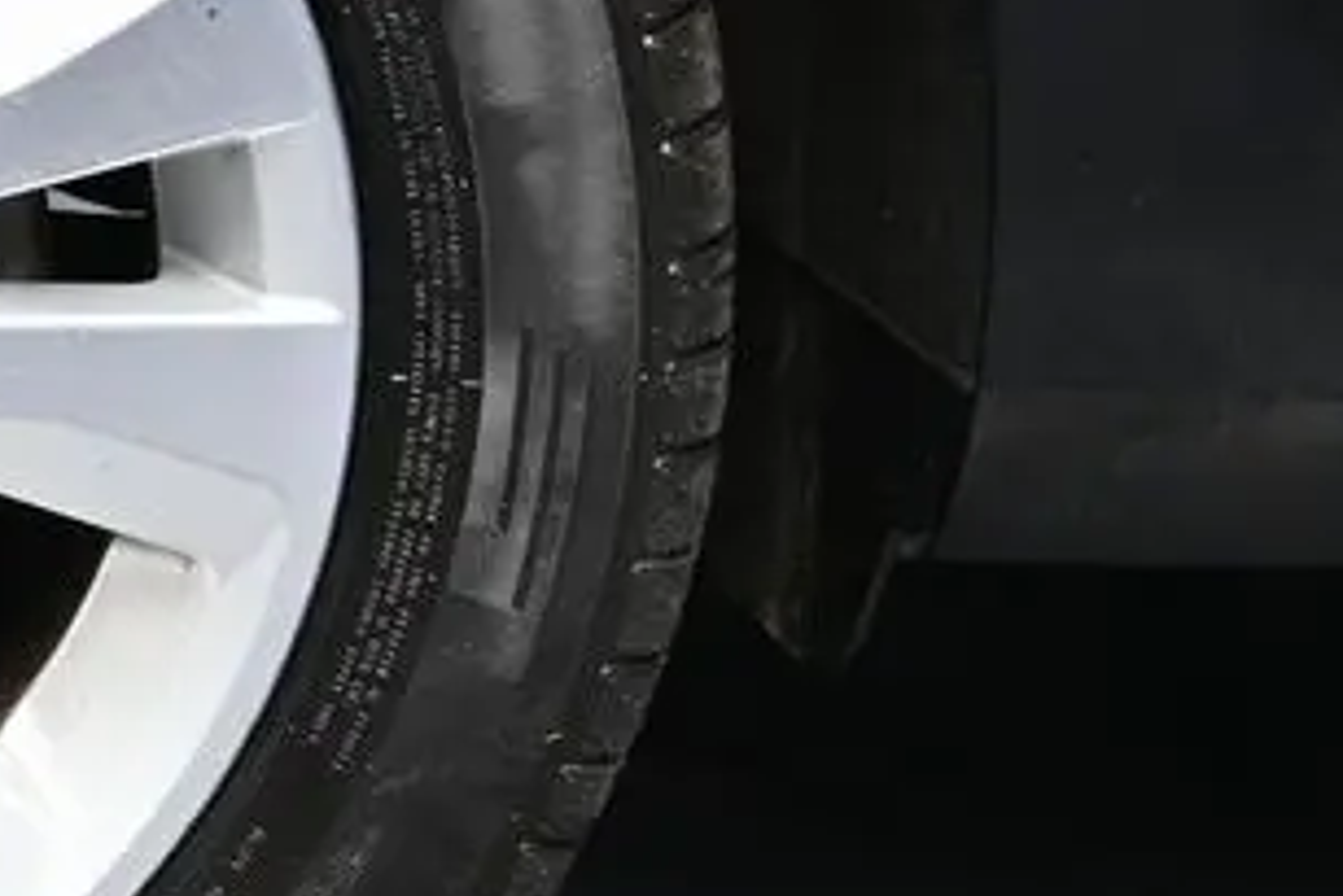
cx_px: -573
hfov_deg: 14.8
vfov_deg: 10.5
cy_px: 212
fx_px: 4852
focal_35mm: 130
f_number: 4.5
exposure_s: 1/125
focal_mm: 26
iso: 1000
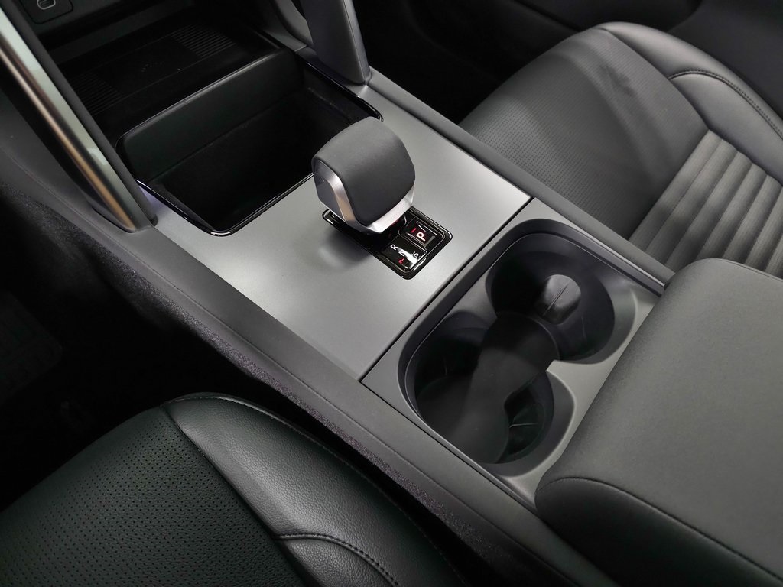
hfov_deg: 73.9
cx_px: 392
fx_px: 520
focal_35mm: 23
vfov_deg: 58.9
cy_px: 294
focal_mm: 6.3
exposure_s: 1/60
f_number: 1.7
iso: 320
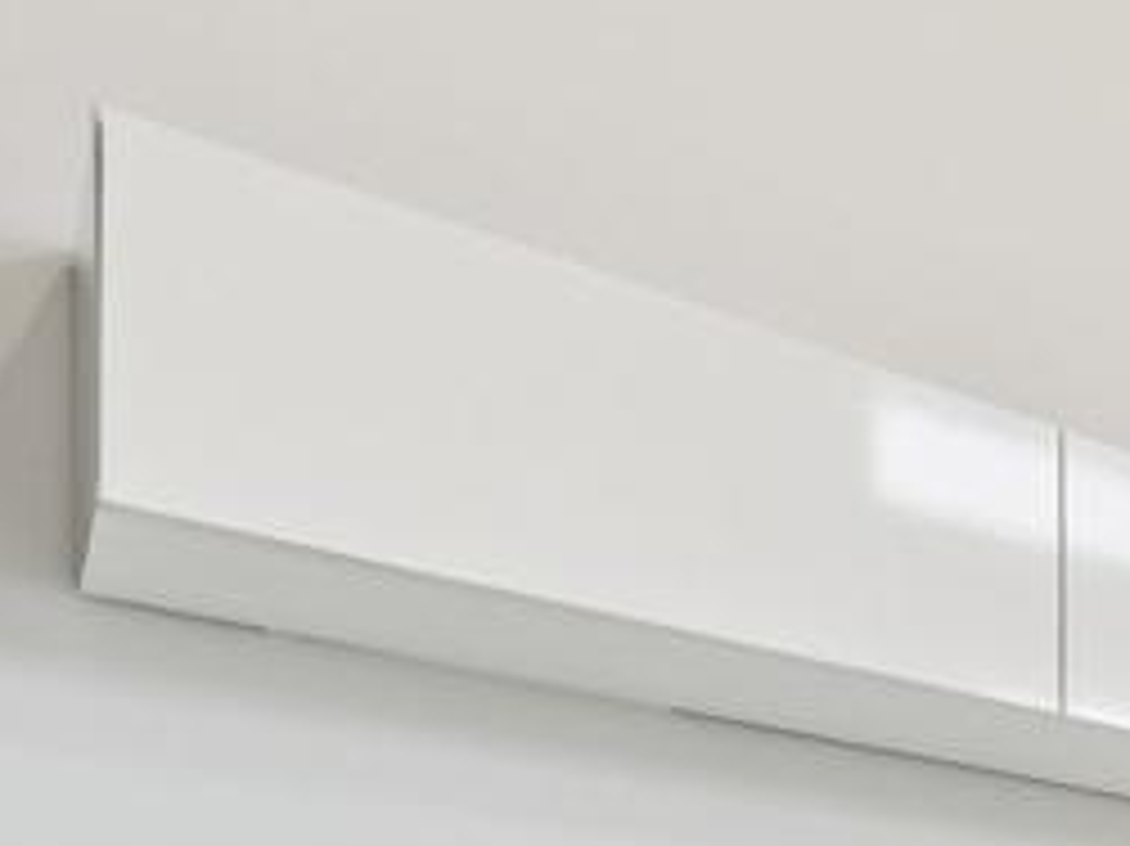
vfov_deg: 22.4
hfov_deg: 21.4
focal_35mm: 55
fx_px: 1795
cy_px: 1228
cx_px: 2075
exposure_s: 1/50
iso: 640
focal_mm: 14
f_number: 7.1
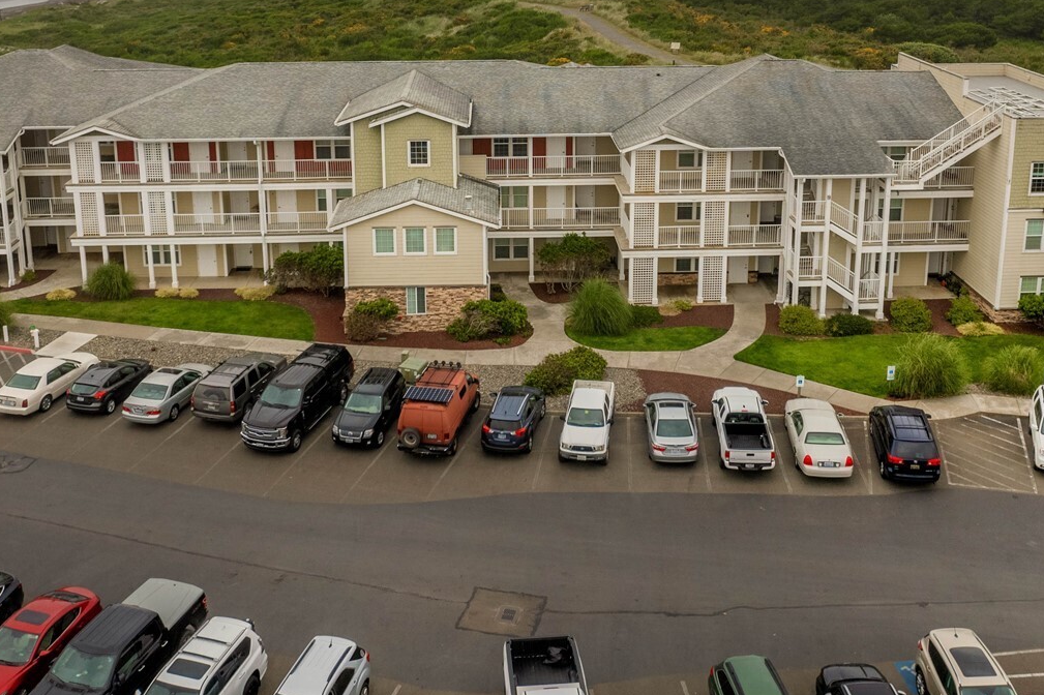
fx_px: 1073
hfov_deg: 51.9
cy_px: 142
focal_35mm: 37
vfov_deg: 34.8
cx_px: 535
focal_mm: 8.38
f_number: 2.8
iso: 110
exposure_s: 1/90
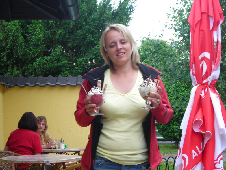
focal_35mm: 90
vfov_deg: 16.4
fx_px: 588
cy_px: 85
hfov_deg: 21.8
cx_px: 113
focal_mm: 14.8
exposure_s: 1/54
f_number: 4.6
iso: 50
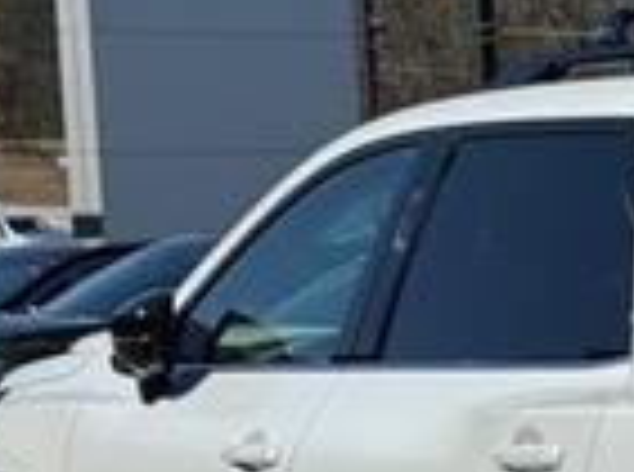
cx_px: 850
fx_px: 3142
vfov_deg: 8.4
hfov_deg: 11.2
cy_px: 647
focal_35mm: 172
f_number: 1.78
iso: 64
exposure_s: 1/7937
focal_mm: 6.76
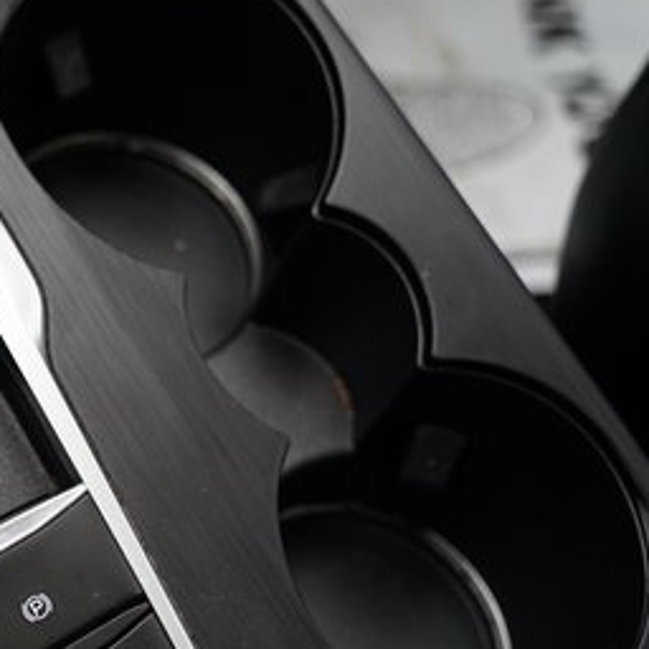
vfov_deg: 24.6
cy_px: 384
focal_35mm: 70
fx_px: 1485
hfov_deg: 22.8
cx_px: -117
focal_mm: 33
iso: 800
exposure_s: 1/60
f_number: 4
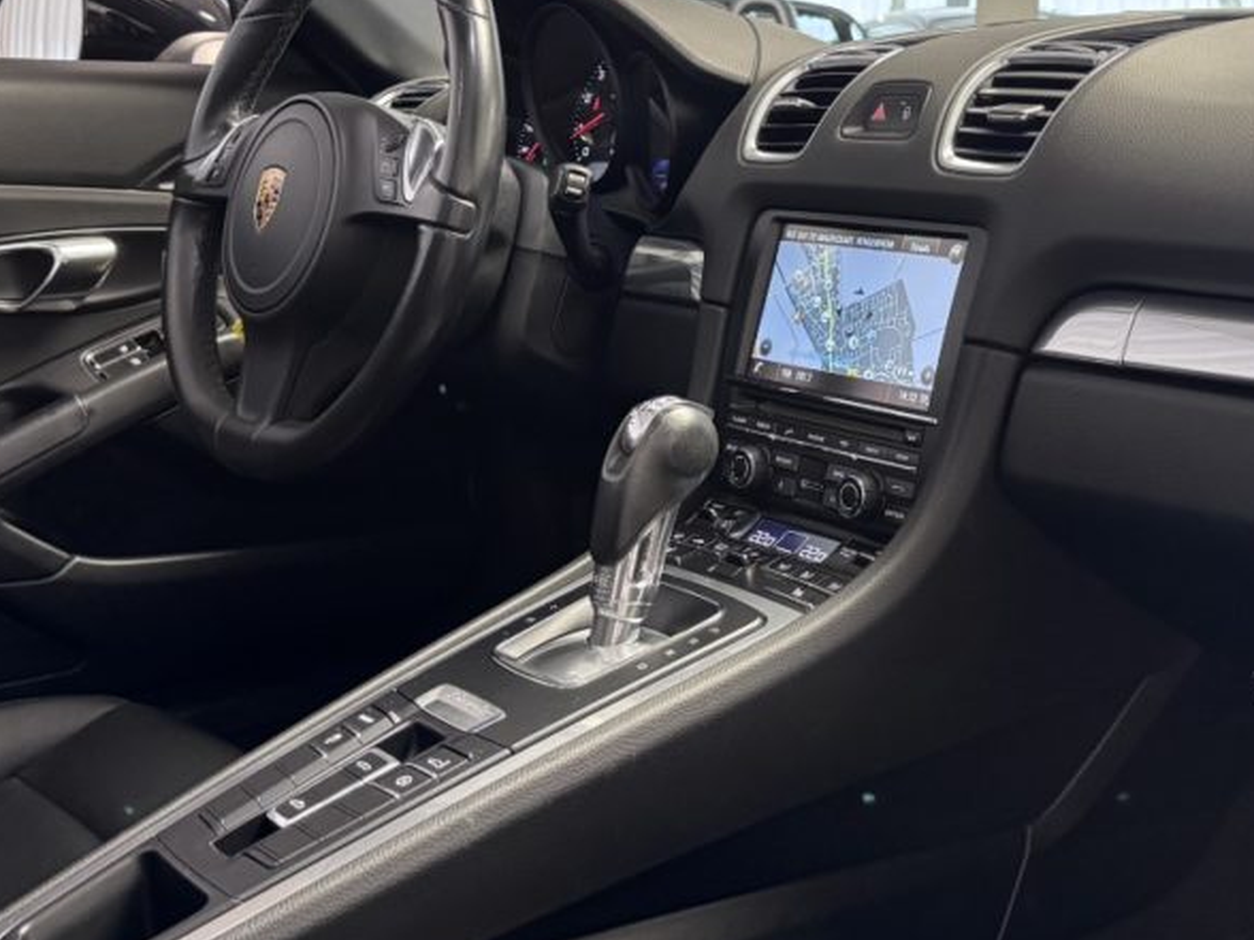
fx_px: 1775
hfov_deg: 38.6
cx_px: 789
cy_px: 318
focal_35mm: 49
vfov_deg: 29.5
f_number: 1.78
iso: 640
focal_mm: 6.76
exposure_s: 1/60
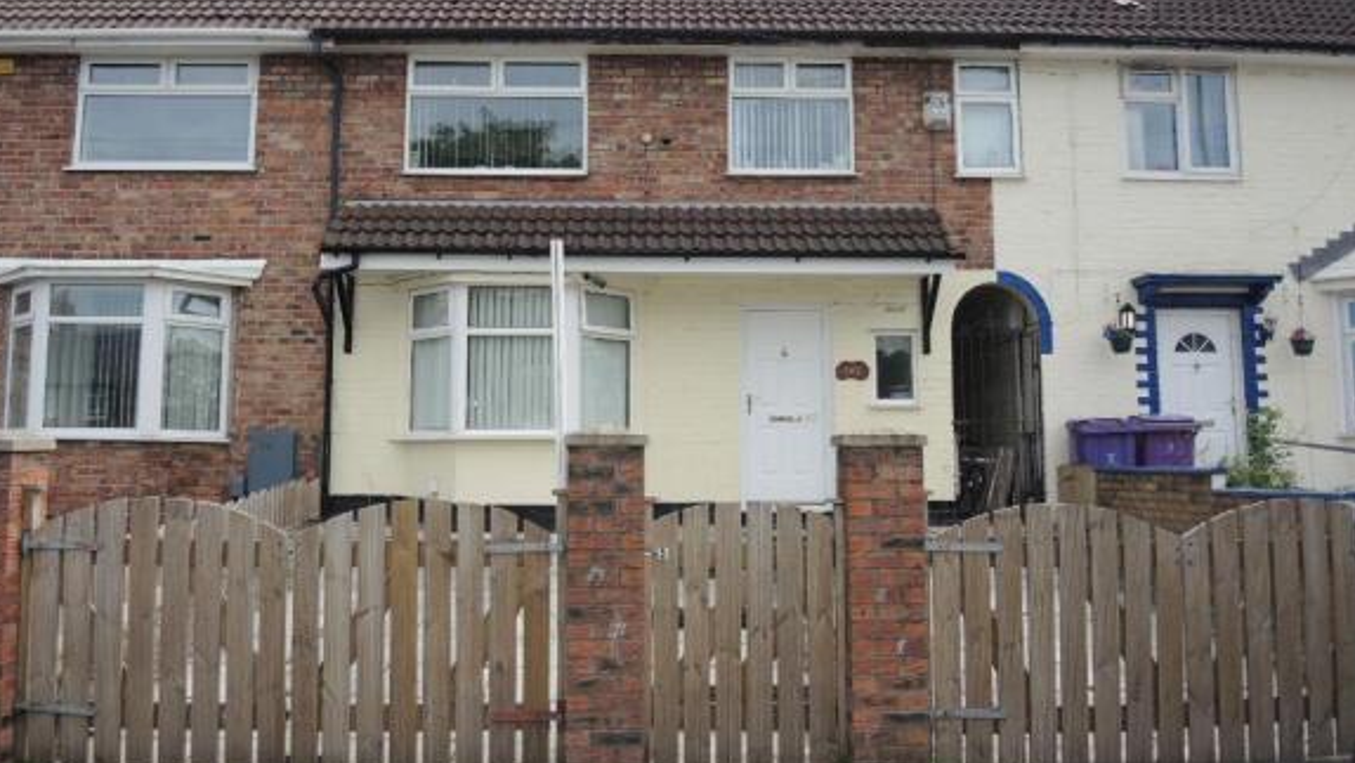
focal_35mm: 31
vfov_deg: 37.7
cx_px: 672
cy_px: 327
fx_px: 1114
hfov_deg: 62.6
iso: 110
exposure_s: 1/2000
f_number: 2.2
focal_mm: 6
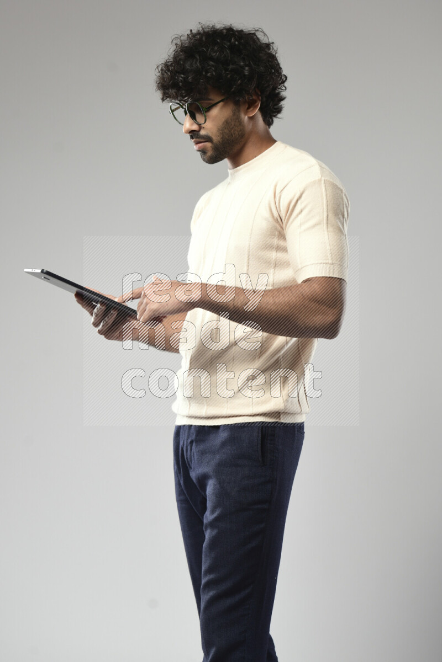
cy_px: 331
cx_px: 221
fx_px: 1013
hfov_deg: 24.6
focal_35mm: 55
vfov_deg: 36.2
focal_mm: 55
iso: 400
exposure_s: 1/125
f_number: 5.6
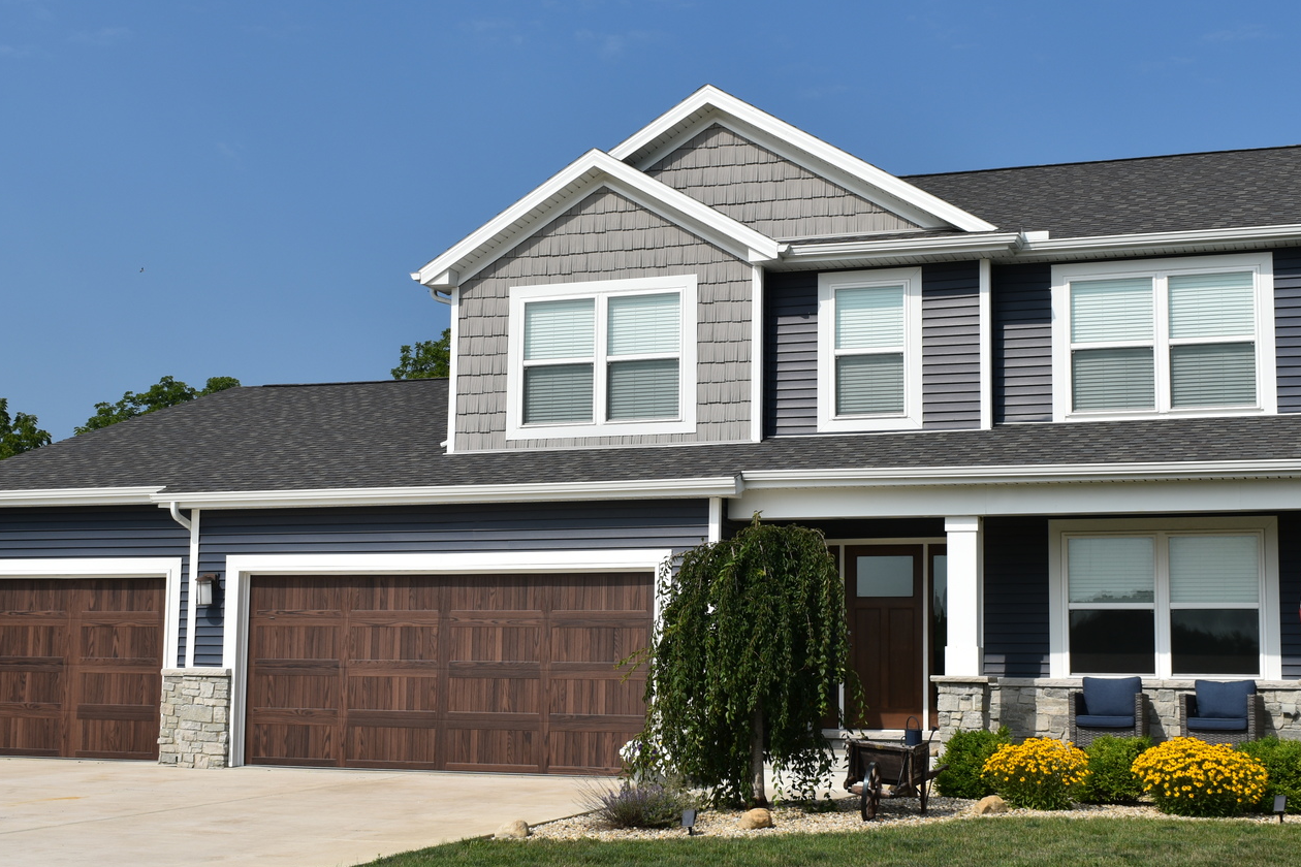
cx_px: 657
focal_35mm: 54
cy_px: 429
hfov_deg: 36.9
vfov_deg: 25.1
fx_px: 1951
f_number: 10
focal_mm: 28
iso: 100
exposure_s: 1/400
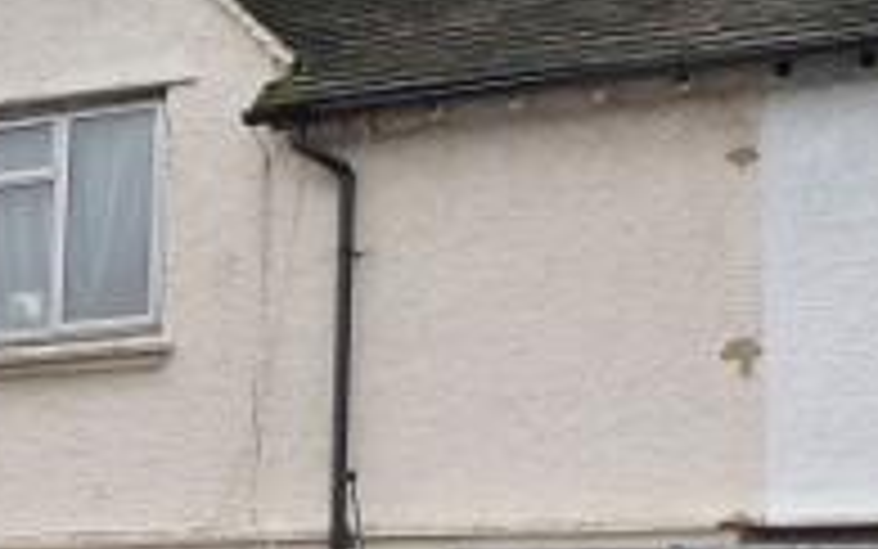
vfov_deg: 16.9
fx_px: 1819
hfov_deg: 26.8
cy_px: 515
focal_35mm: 76
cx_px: 236
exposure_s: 1/100
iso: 160
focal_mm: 4.3
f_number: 4
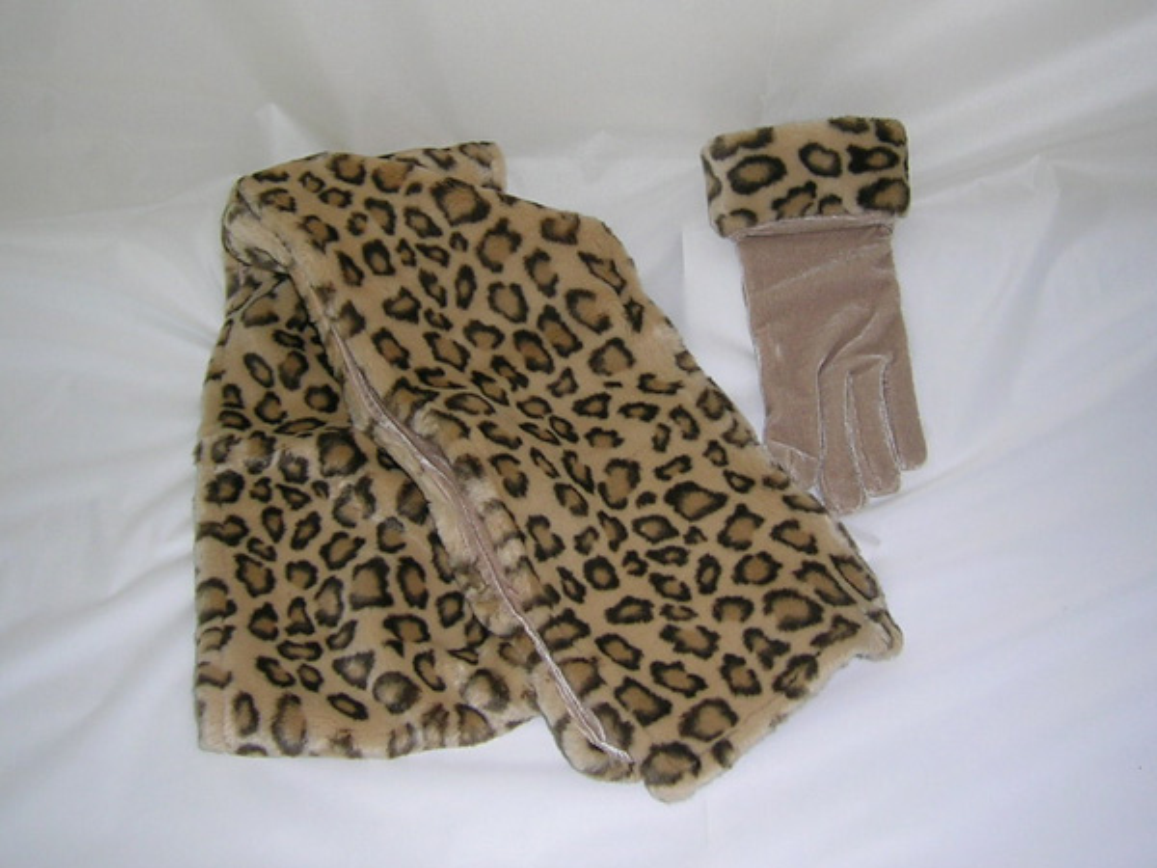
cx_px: 578
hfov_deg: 52.6
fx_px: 1170
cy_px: 434
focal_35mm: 35
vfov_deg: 40.7
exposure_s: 1/60.1
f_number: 2.8
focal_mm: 5.4
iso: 50
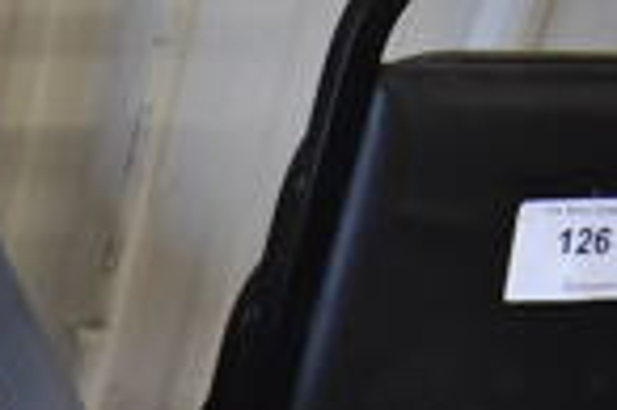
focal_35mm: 113
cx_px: -587
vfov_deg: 11.2
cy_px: 757
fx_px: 1935
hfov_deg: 15.0
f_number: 3.5
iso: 1250
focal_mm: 18
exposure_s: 1/125
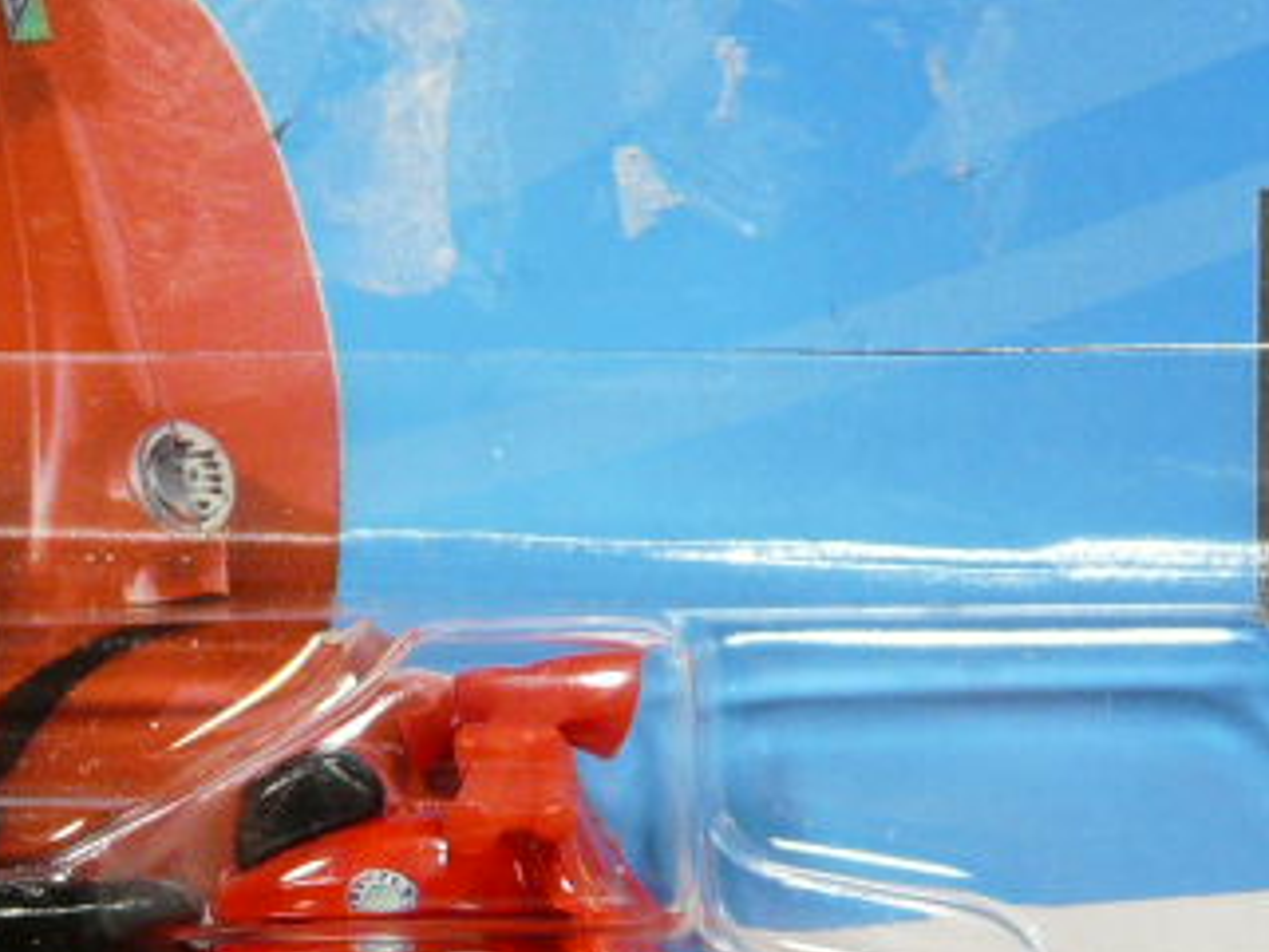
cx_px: 198
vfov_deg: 5.2
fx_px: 10378
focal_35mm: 283
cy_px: 849
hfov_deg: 7.0
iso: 160
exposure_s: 1/50
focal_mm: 14.7
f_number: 3.6
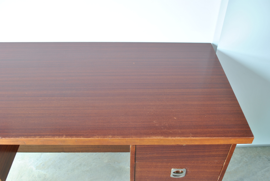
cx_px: 135
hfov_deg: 53.1
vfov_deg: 37.0
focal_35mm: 36
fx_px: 270
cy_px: 90
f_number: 6.3
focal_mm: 24
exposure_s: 1/13
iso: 100
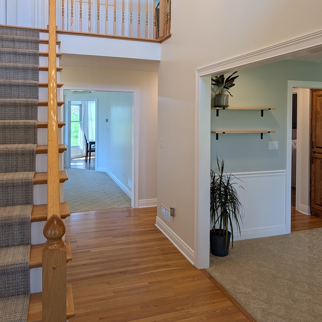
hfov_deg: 55.6
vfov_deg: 54.9
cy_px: 119
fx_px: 305
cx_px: 160
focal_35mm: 29
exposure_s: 1/241
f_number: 1.68
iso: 16
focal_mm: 6.9
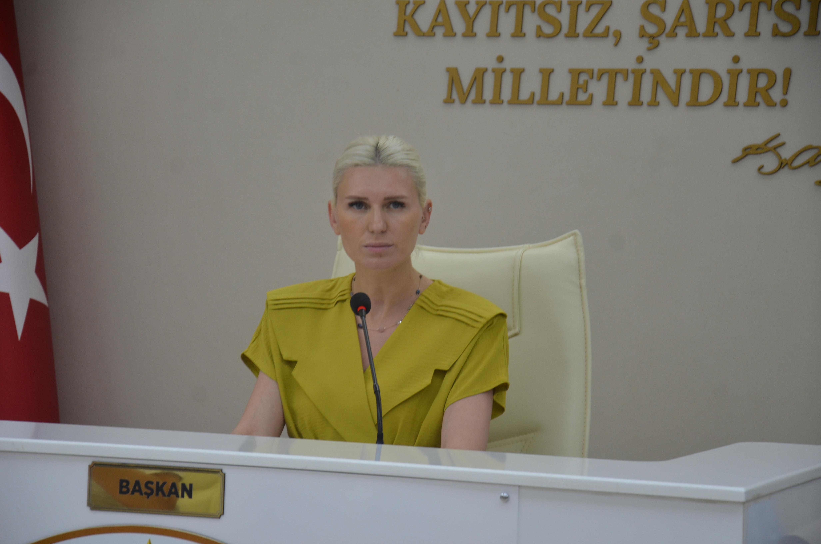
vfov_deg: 9.9
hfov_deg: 14.9
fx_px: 3141
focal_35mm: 138
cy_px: 272
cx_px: 410
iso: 400
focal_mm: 92
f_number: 5.6
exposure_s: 1/60
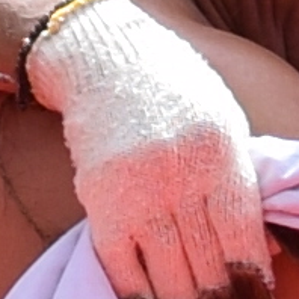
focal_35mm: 865
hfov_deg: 2.0
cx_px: 606
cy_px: -178
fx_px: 8451
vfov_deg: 2.0
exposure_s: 1/500
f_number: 4.5
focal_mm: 105
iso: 100
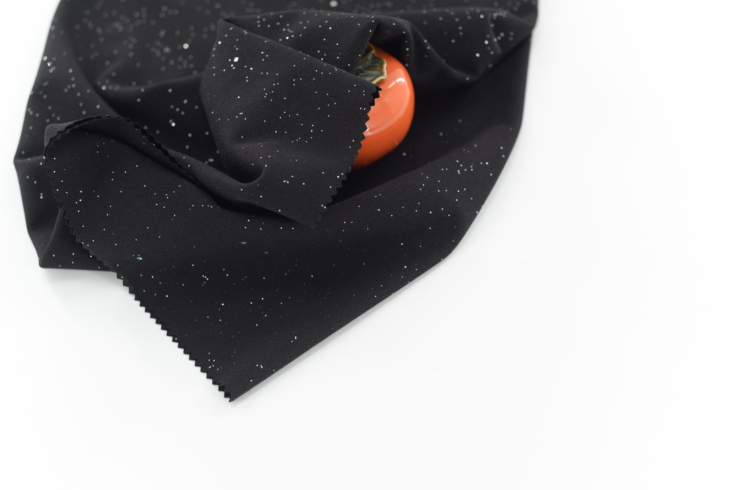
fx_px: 1020
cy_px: 245
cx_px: 367
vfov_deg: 27.0
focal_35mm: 50
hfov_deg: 39.6
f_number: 4
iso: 100
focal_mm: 50
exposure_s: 1/60
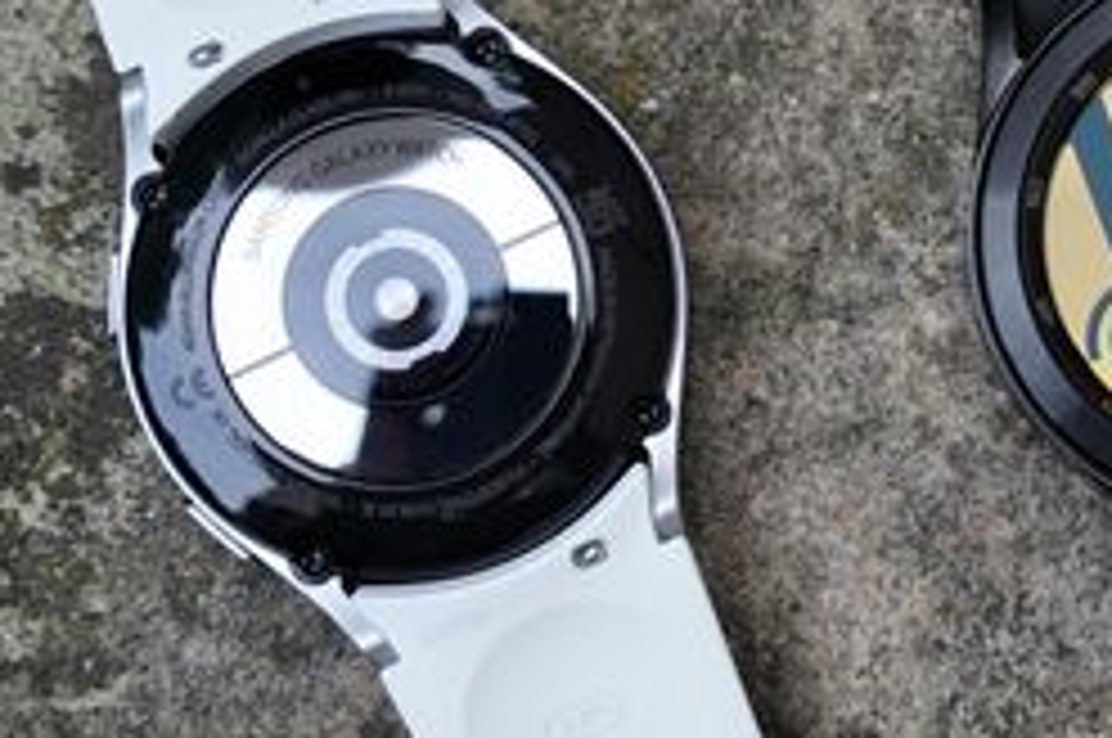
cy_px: 299
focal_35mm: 97
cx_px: 846
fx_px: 2992
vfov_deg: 14.1
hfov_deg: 20.9
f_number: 4.5
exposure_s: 1/160
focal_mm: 39
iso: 1000
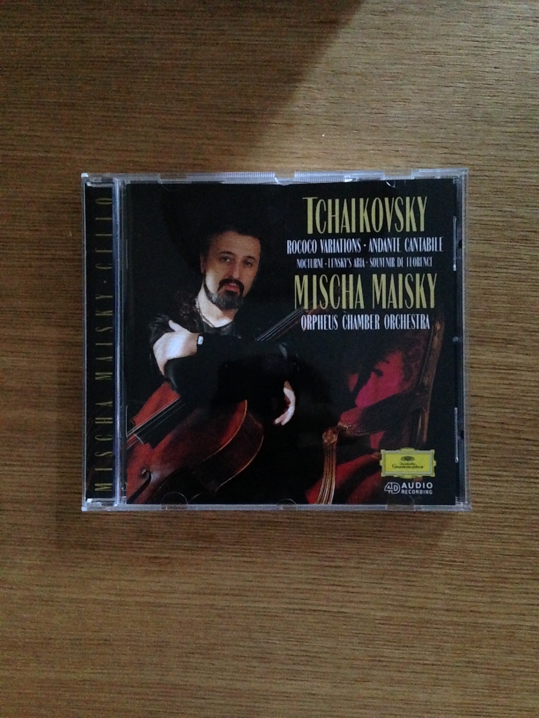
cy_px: 359
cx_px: 270
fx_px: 1370
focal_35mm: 66
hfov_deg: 22.3
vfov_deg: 29.4
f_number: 2.4
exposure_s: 1/15
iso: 1600
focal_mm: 4.12
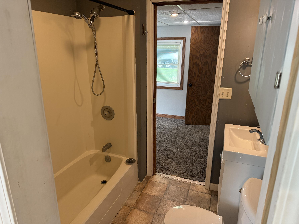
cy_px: 112
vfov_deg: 56.8
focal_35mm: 24
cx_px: 150
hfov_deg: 71.6
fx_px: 207
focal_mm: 6.76
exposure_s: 1/60
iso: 250
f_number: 1.78
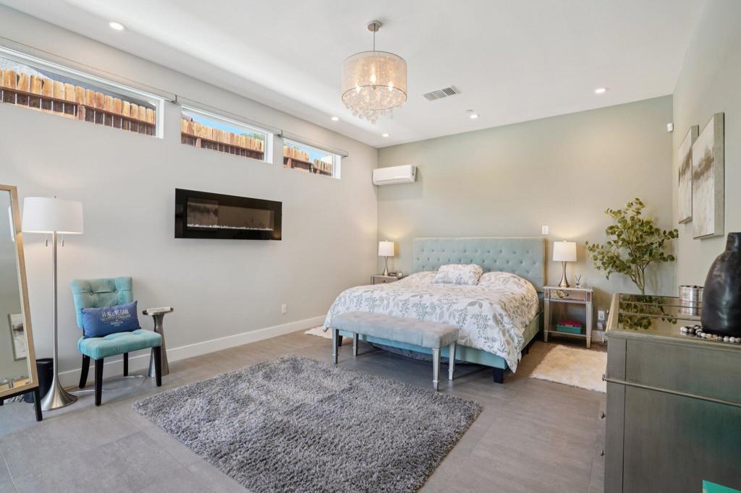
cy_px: 246
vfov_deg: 73.7
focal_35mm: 16
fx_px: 329
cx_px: 370
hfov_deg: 96.8
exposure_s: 1/30
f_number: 8
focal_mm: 16
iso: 400
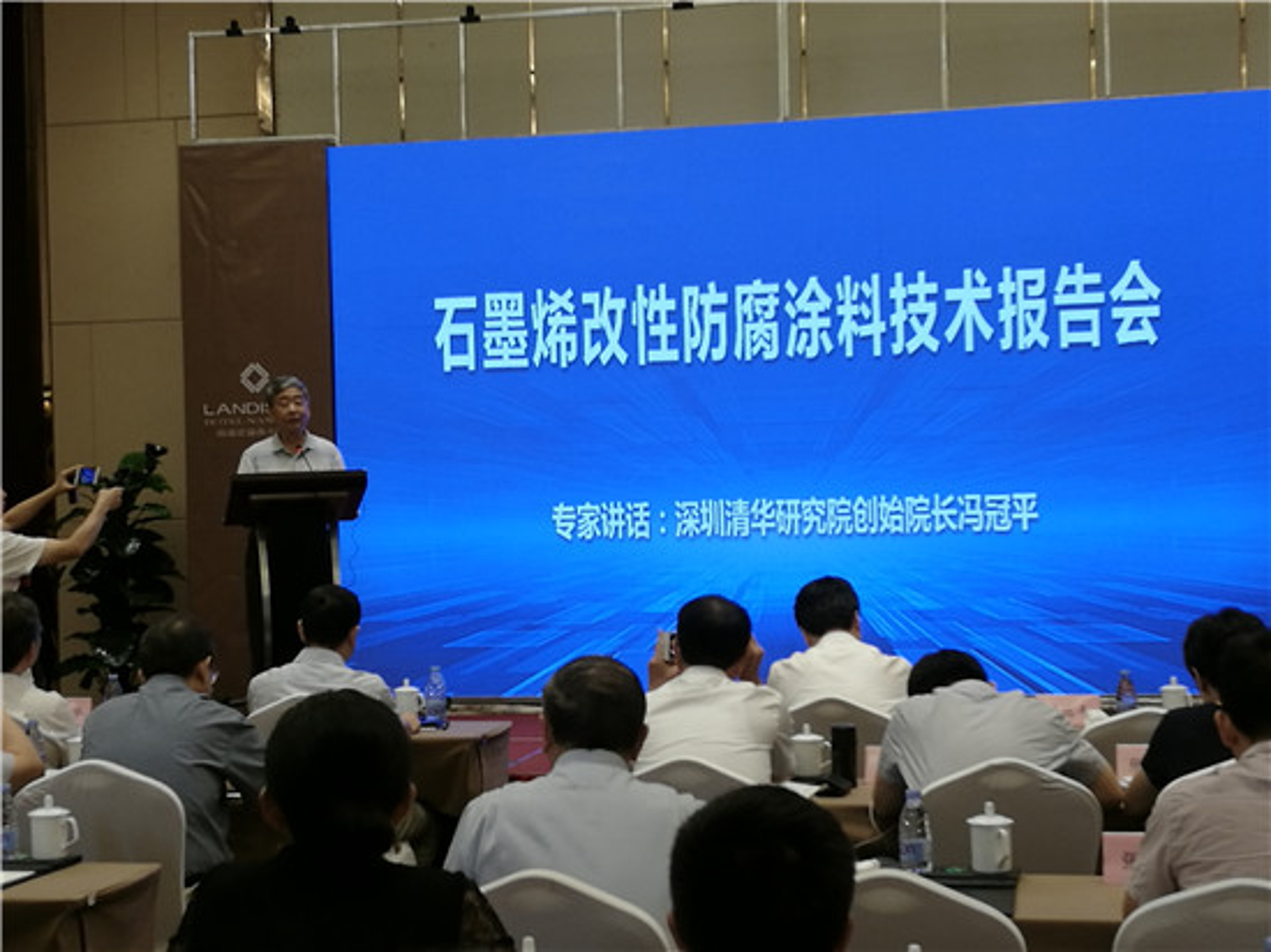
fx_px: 991
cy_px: 476
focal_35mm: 27
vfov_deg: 51.3
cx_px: 636
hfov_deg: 65.3
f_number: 2.2
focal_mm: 4.5
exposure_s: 1/60
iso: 200
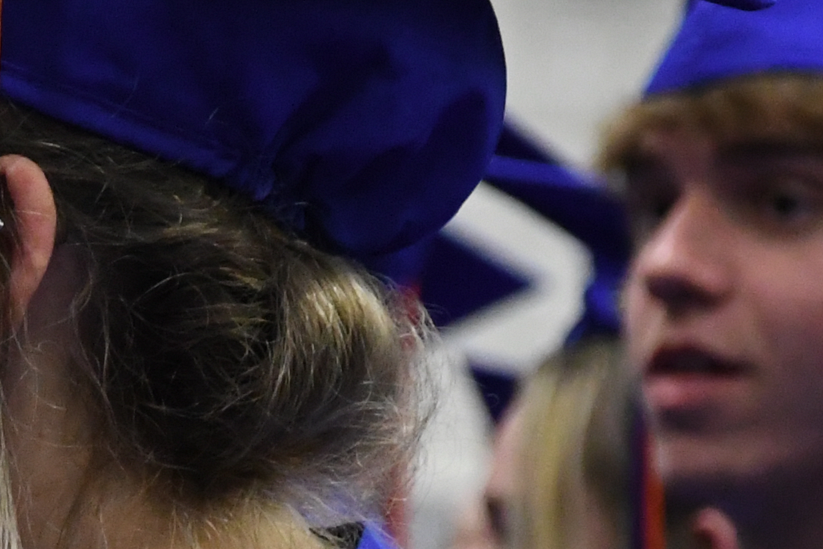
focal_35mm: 622
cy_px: 348
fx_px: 14222
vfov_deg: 2.2
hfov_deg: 3.3
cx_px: -139
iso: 3200
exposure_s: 1/125
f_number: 5.6
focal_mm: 92
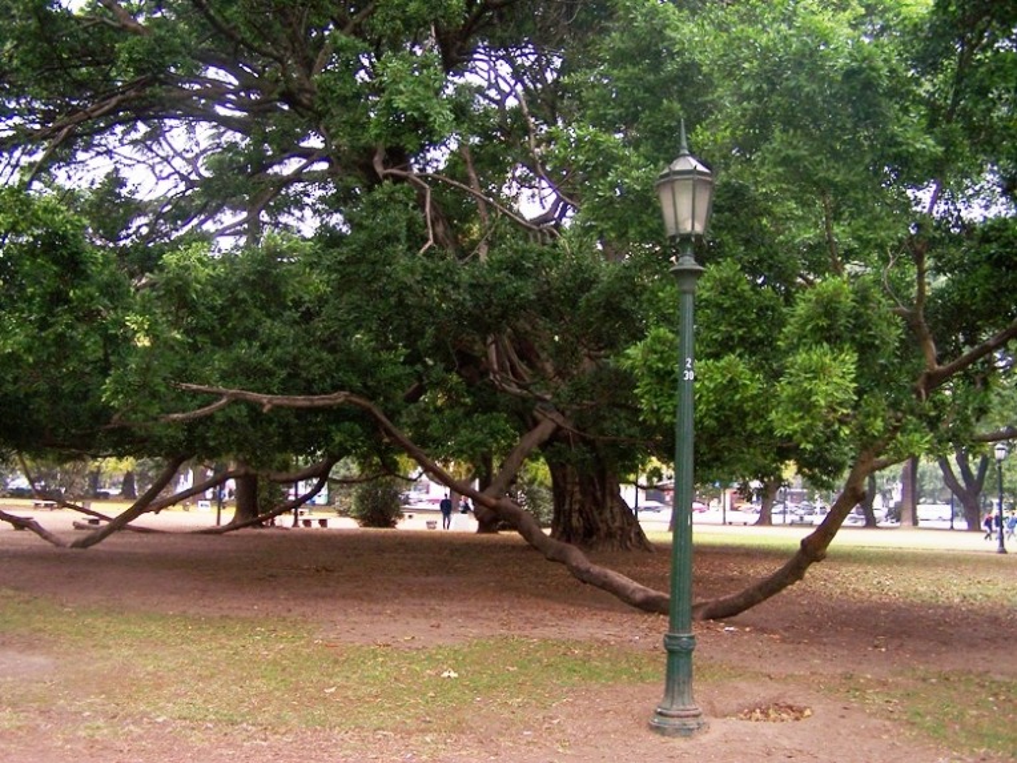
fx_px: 1116
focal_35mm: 38
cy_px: 382
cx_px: 508
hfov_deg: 49.0
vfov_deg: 37.7
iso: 100
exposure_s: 1/60
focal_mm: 6.3
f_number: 2.8
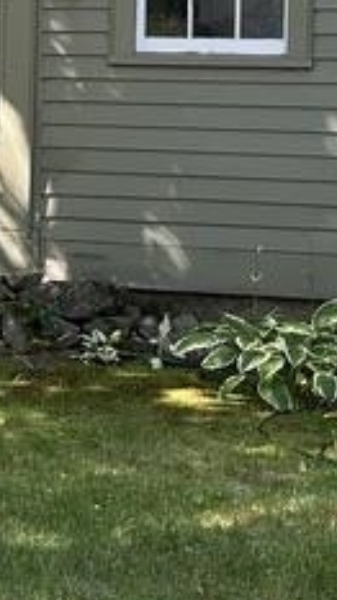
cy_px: 59
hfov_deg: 10.5
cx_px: 13
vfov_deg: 18.3
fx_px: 1828
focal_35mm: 115
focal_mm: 6.86
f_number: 1.78
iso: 80
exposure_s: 1/431
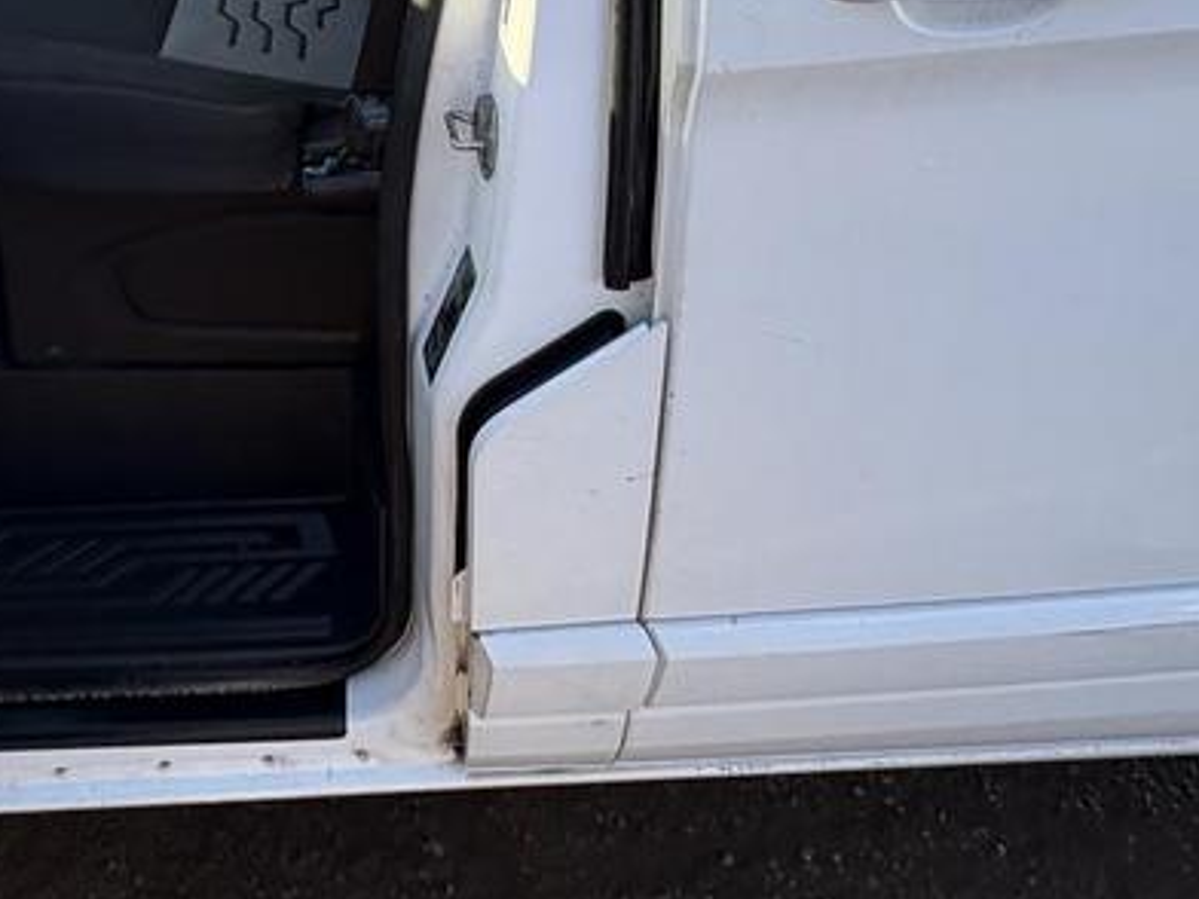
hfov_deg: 55.3
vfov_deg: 37.5
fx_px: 1108
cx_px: 370
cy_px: -73
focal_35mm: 32
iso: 40
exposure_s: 1/204
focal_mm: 2.22
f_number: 2.2
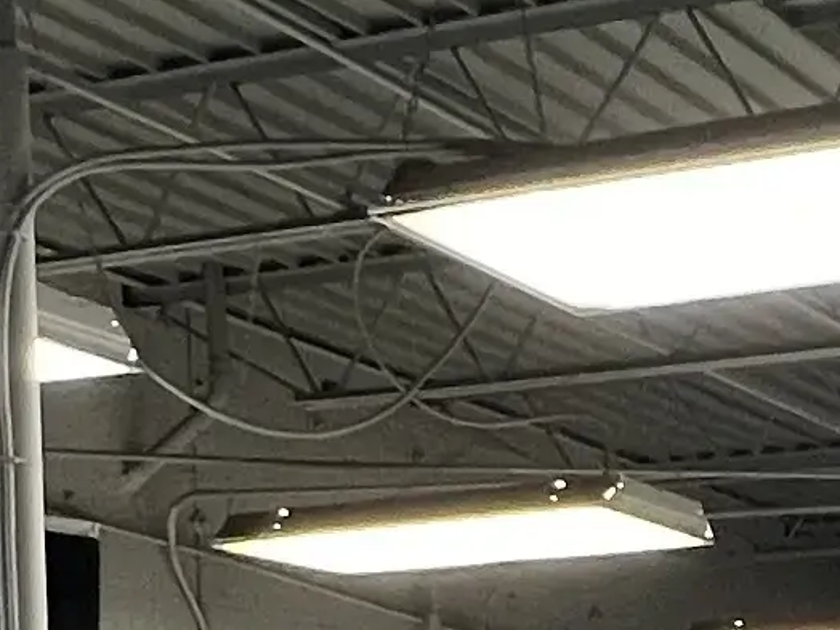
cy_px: 1257
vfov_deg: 12.9
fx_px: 2427
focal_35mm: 100
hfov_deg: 18.7
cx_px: 962
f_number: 1.8
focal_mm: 1.57
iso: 200
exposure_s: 1/60
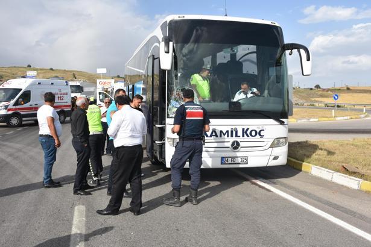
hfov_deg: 53.1
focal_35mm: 36
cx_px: 186
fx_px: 371
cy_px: 124
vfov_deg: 36.9
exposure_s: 1/500
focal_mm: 24
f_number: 8
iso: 200
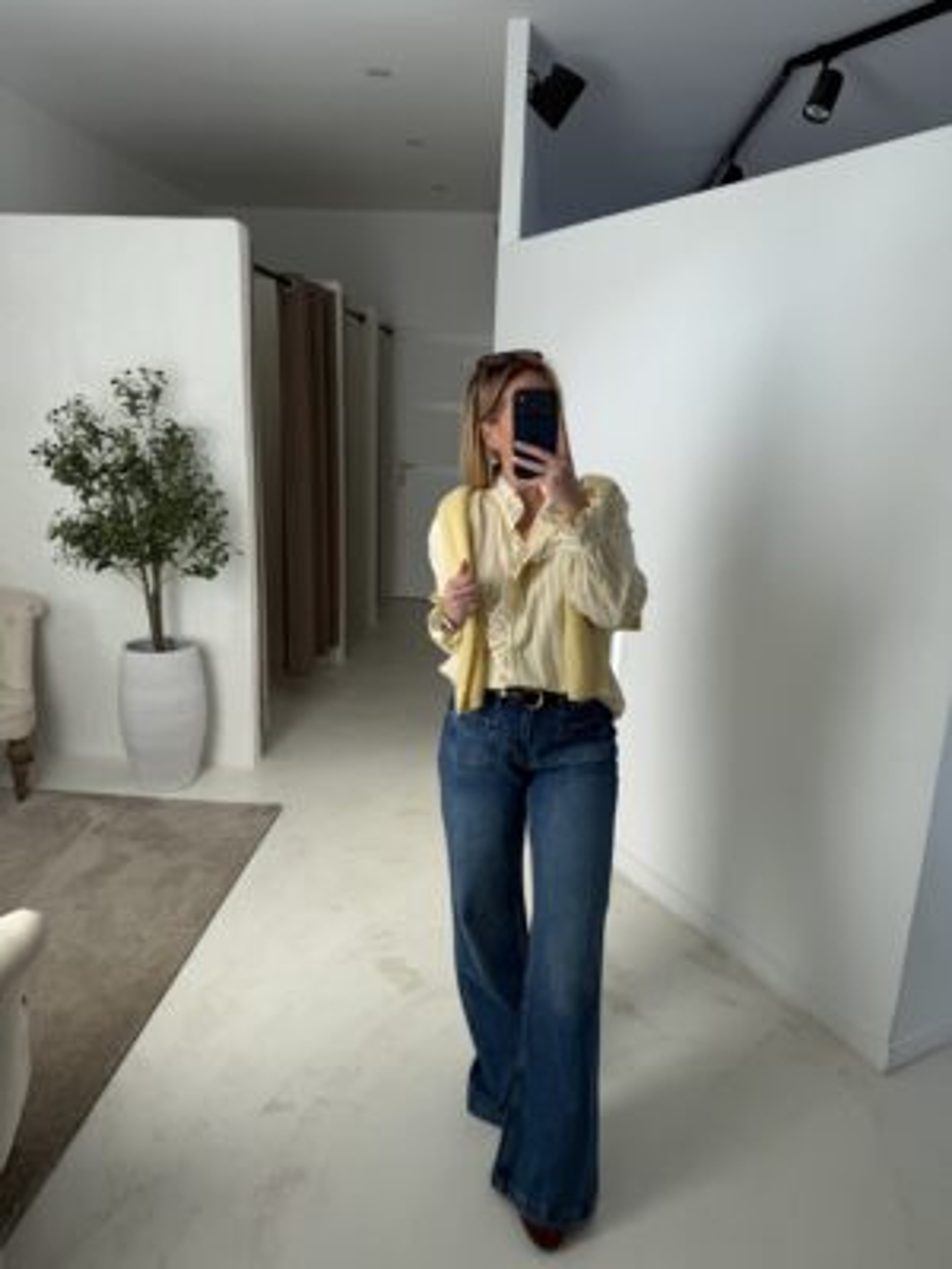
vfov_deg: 71.6
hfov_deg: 56.8
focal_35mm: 24
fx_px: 880
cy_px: 634
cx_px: 476
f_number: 1.78
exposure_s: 1/330
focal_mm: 6.76
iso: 80
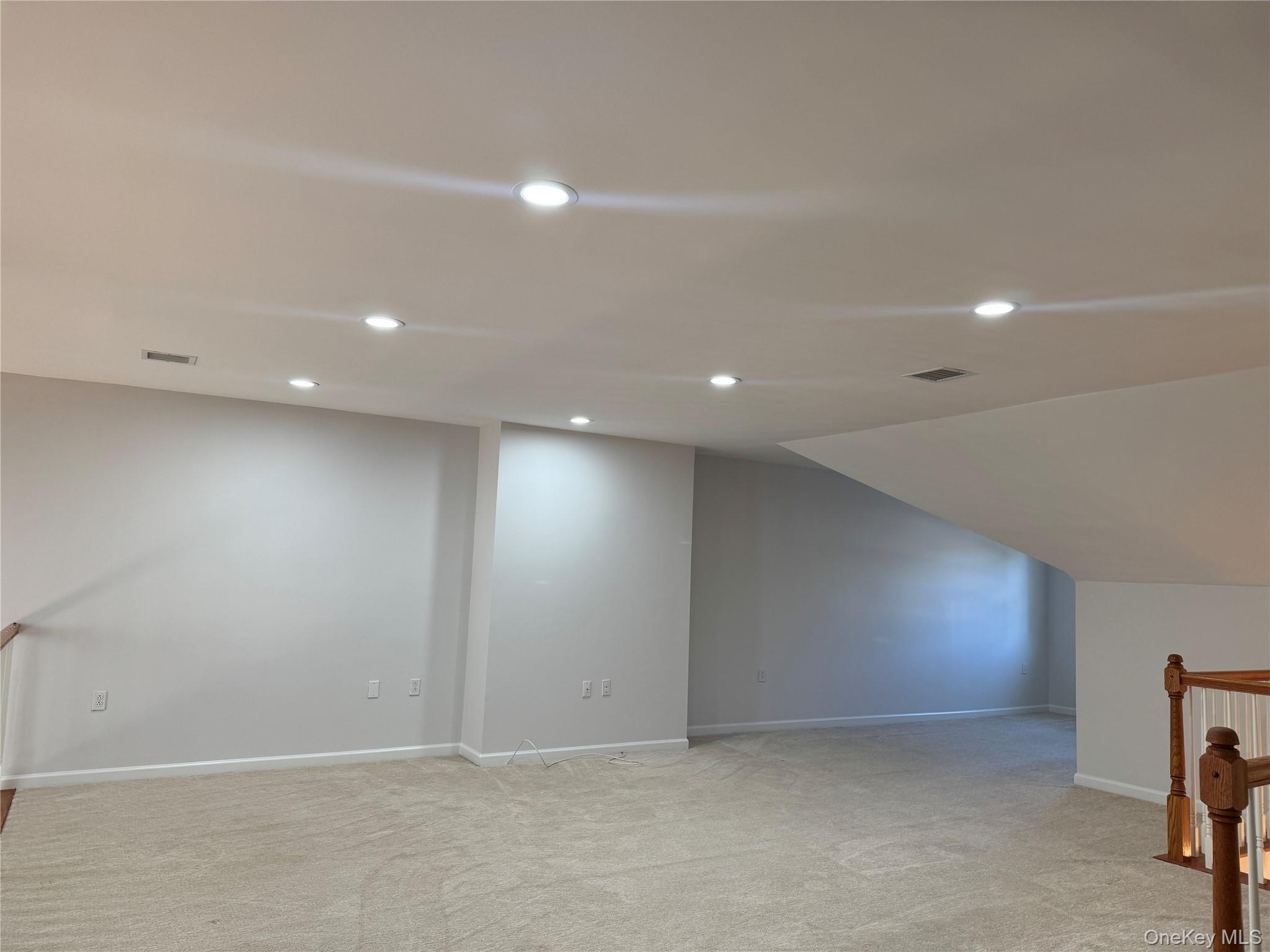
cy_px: 476
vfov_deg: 56.8
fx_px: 881
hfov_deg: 71.6
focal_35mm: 24
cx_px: 635
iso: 100
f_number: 1.78
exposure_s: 1/120
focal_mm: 6.76
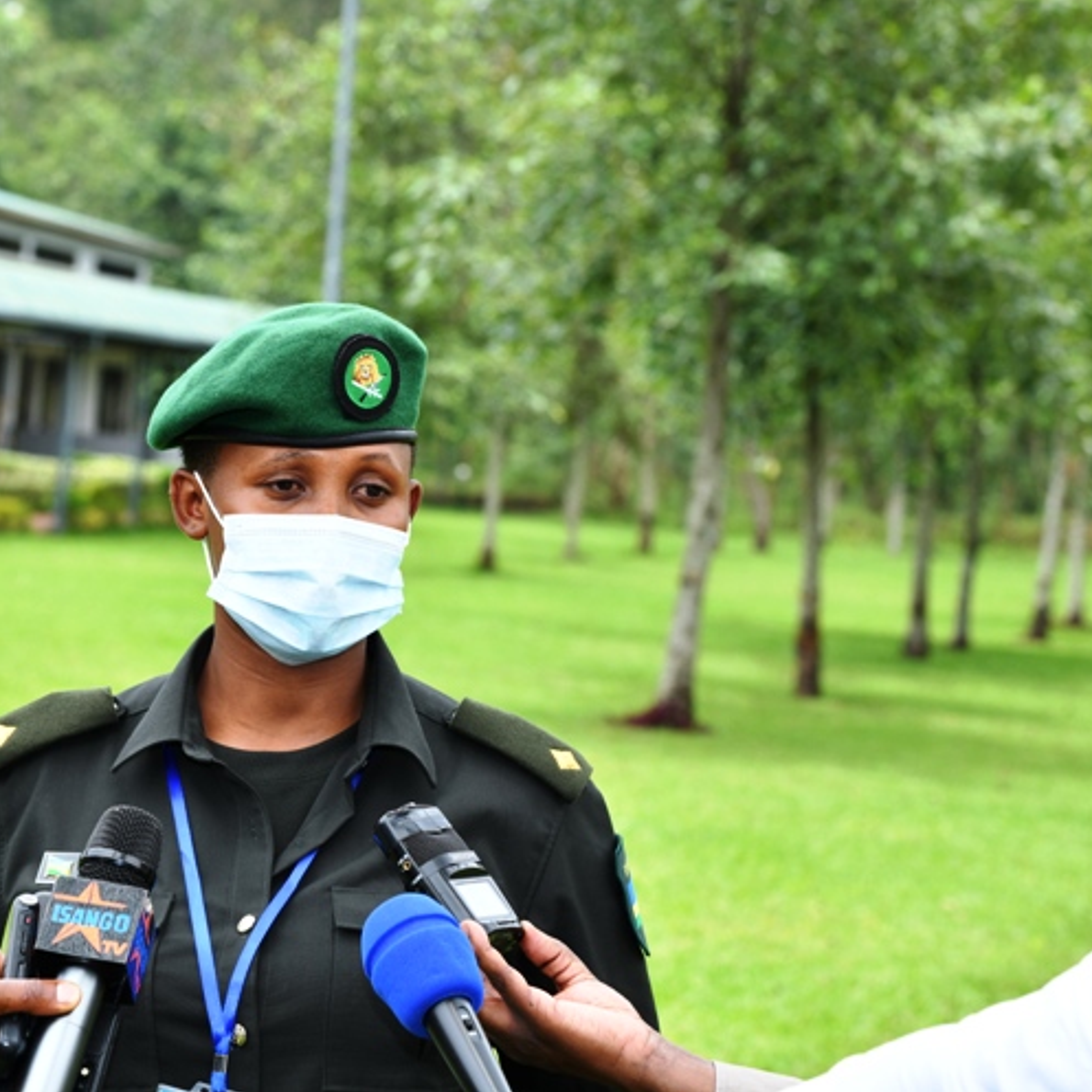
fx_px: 4211
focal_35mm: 118
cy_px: 545
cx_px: 420
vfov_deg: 14.8
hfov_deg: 14.8
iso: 200
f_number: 6.3
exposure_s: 1/160
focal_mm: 92
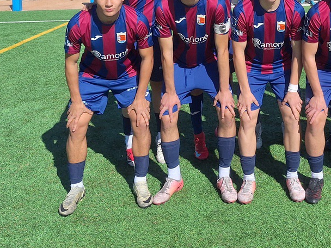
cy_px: -27
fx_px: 507
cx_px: 261
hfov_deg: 35.1
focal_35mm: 53
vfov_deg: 25.5
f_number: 1.8
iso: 40
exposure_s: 1/3436
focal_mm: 5.54
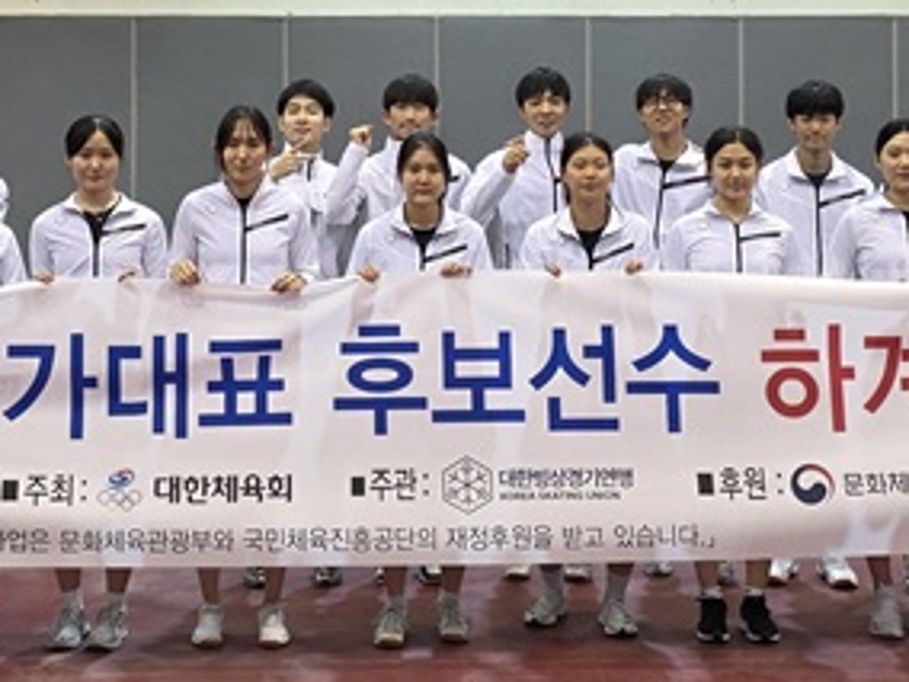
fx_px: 2127
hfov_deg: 24.1
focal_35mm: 81
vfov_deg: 18.0
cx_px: 410
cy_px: 102
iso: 200
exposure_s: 1/120
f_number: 1.7
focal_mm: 6.3
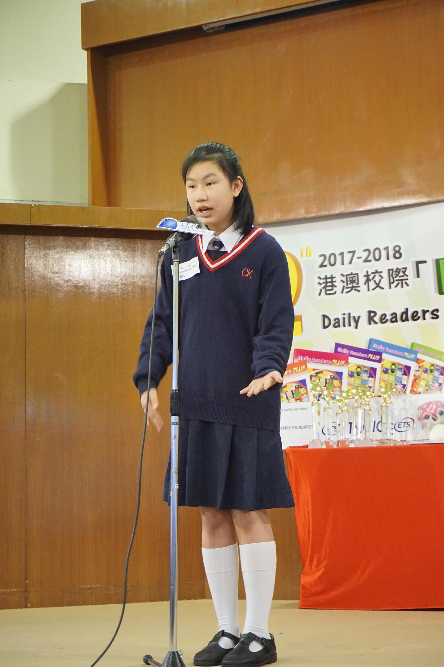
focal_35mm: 72
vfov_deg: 28.1
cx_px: 222
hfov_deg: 18.9
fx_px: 1332
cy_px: 334
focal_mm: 48
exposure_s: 1/60
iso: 3200
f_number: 5.6
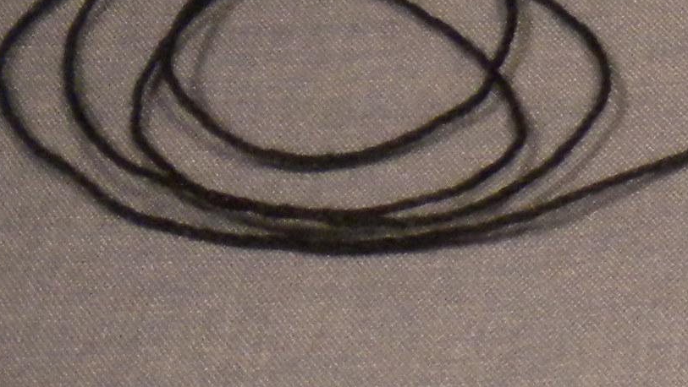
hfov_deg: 11.1
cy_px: -65
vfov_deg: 7.1
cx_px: 1494
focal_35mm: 171
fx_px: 3121
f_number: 3.1
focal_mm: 6.3
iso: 366
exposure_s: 1/60
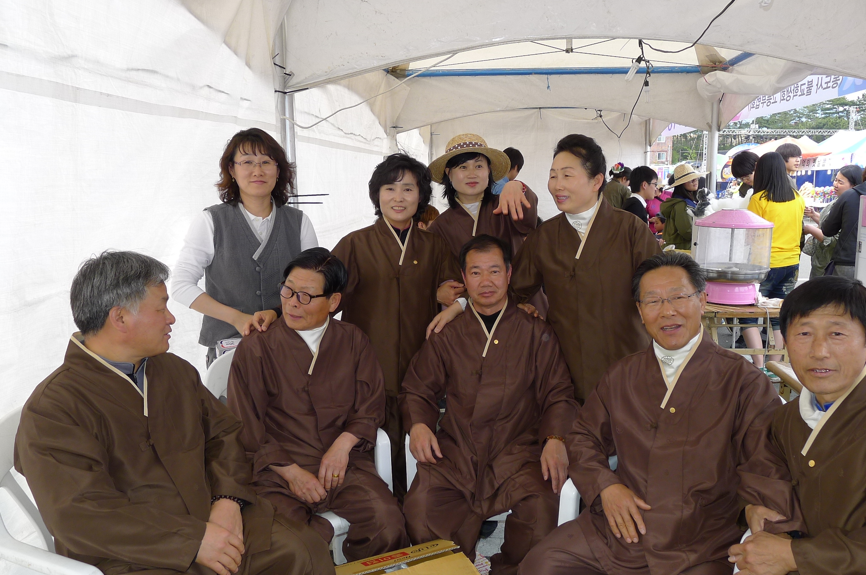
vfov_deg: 47.7
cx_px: 476
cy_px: 321
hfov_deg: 67.3
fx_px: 649
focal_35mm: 27
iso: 100
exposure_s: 1/200
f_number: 2.8
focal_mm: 5.1
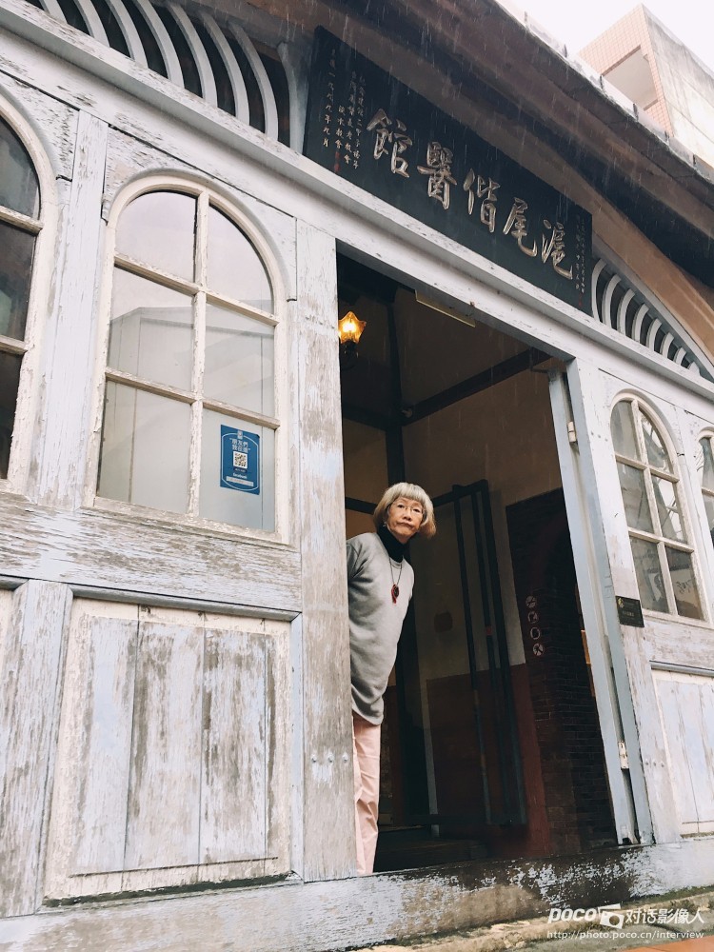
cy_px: 476
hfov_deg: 48.2
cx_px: 357
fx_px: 798
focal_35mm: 29
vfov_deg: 61.7
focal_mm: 4.15
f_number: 2.2
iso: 25
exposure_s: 1/40
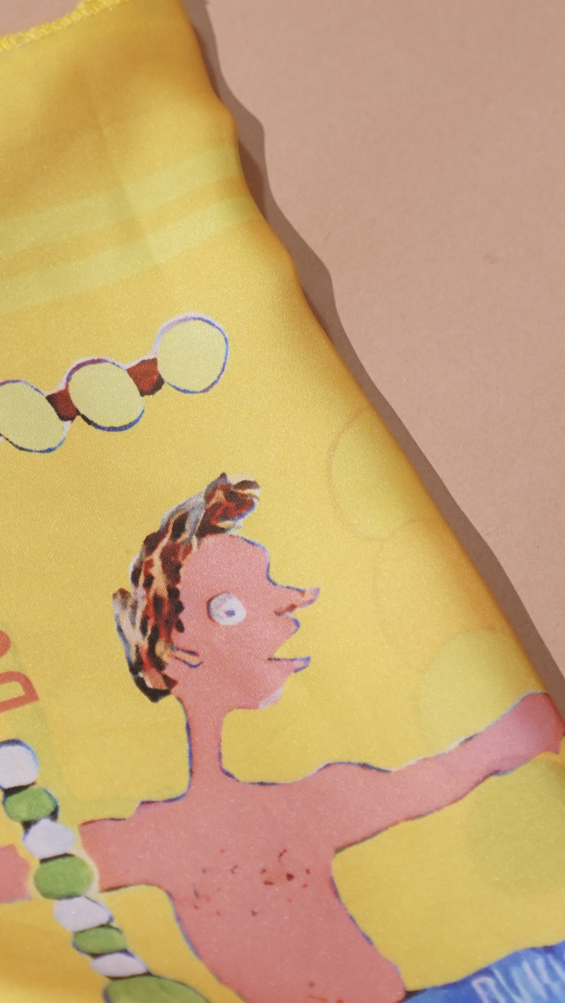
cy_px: 498
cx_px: 22
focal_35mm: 172
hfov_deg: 7.0
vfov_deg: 12.5
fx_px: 4581
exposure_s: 1/1250
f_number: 2.8
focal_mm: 70
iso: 1250
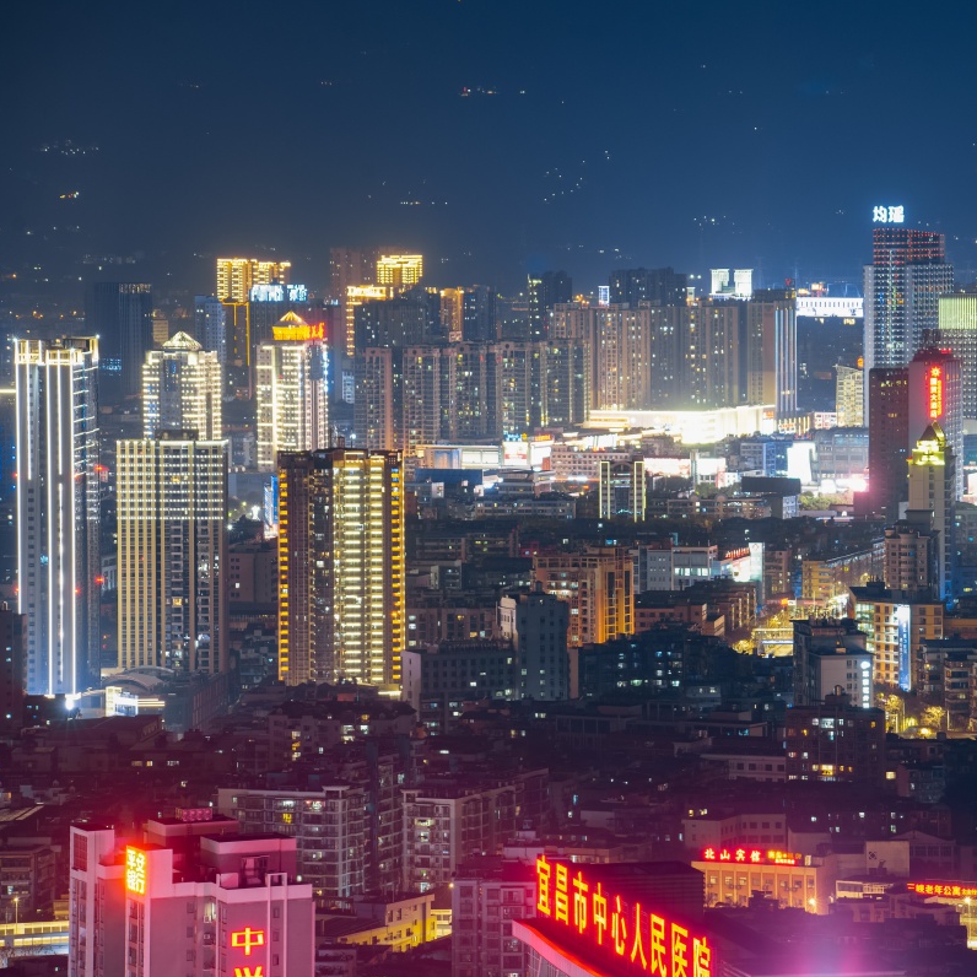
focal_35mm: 173
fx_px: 5524
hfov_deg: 10.1
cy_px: 490
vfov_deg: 10.1
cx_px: 635
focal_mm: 135
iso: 100
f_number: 8
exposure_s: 13
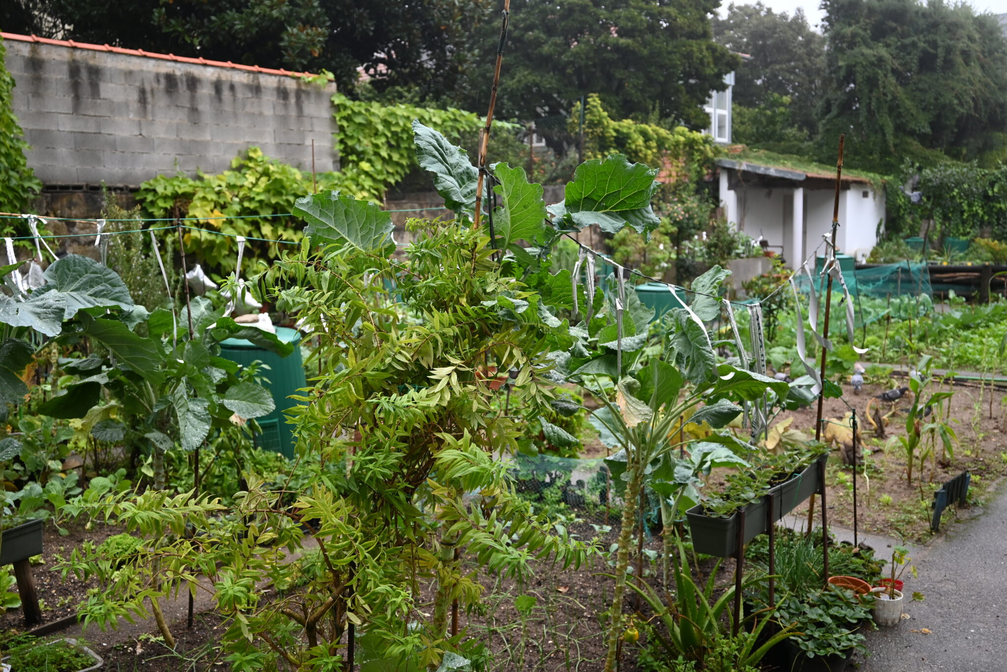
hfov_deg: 58.7
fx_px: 895
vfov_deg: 41.1
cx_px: 504
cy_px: 336
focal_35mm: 32
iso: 400
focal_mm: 32
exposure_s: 1/160
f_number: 4.8
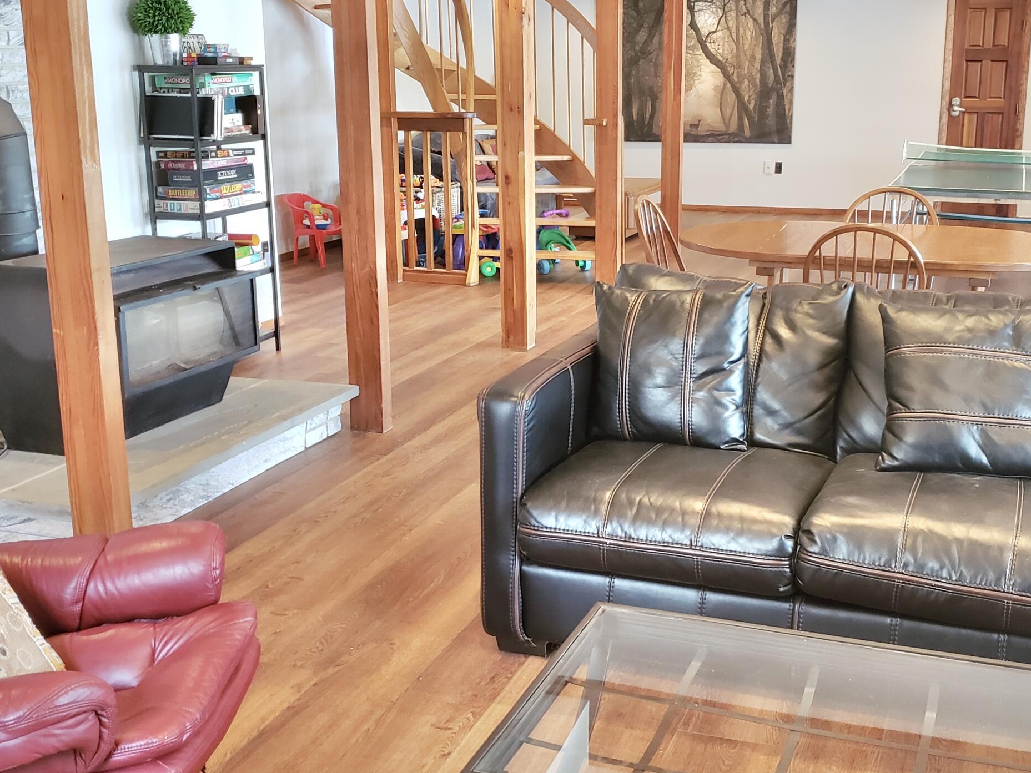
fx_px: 1251
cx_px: 618
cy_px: 380
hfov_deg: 44.6
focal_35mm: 42
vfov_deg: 34.4
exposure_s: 1/30
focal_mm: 4.3
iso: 320
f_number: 1.5
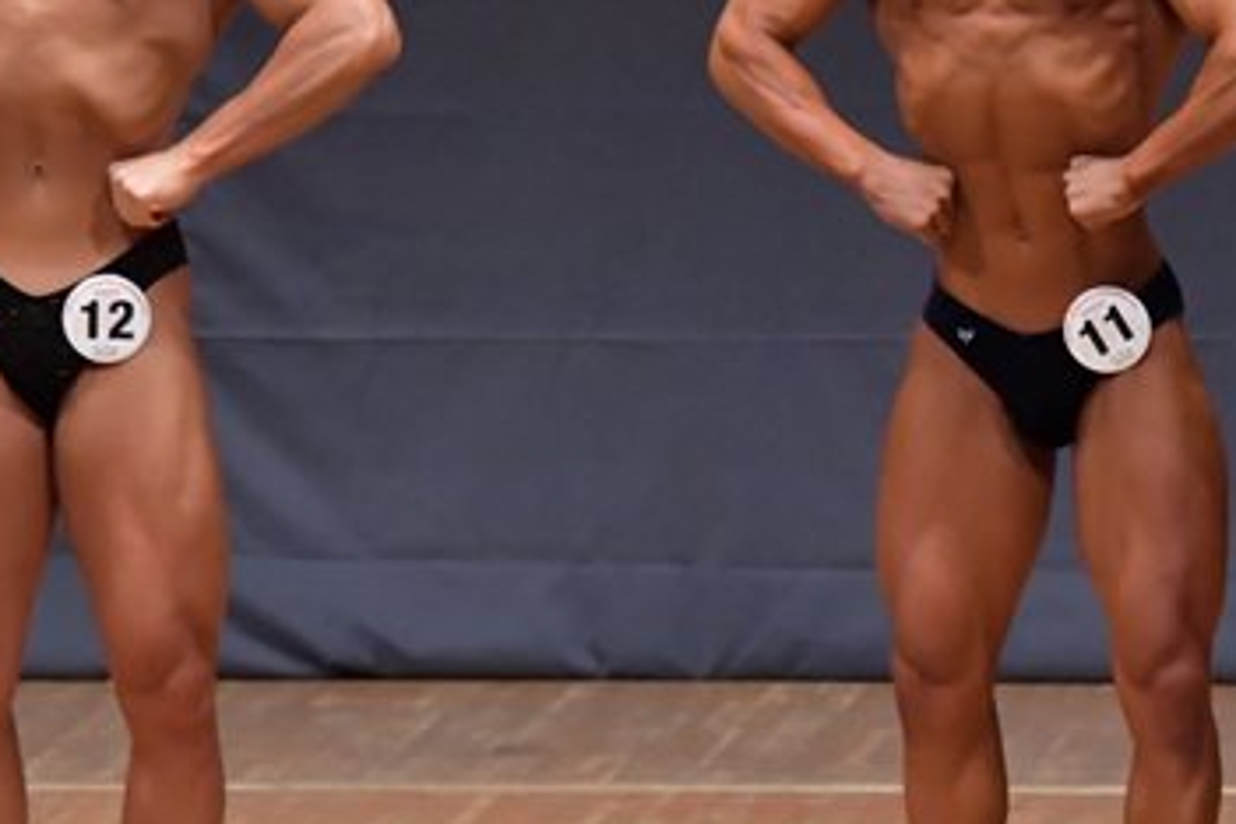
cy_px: 342
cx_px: 1104
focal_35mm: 596
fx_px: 20461
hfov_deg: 3.5
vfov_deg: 2.3
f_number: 5.6
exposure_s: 1/400
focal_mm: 180
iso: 6400
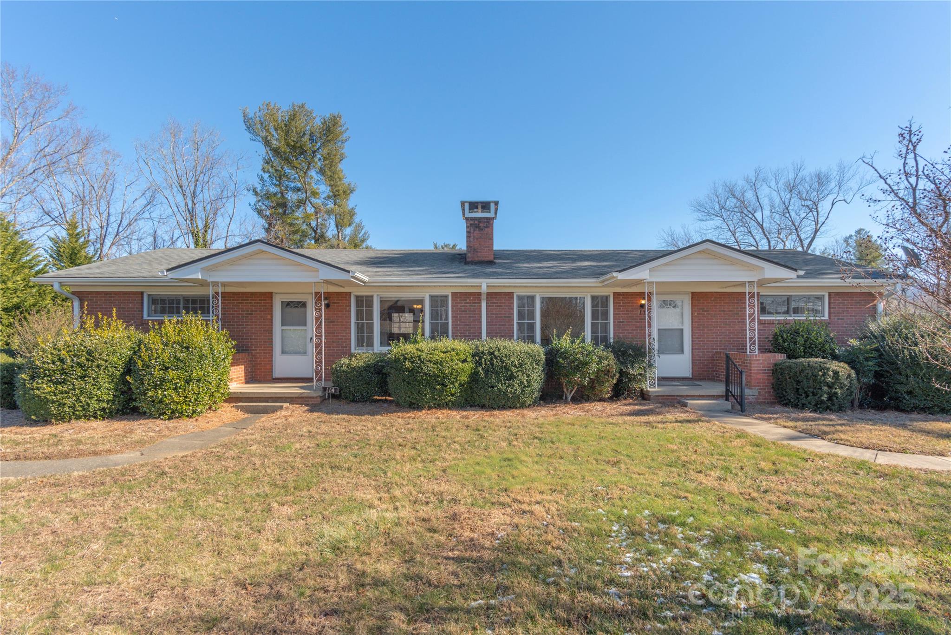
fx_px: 449
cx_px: 476
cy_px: 318
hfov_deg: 93.3
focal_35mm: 17
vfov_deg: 70.5
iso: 320
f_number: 7.1
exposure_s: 1/500
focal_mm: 17
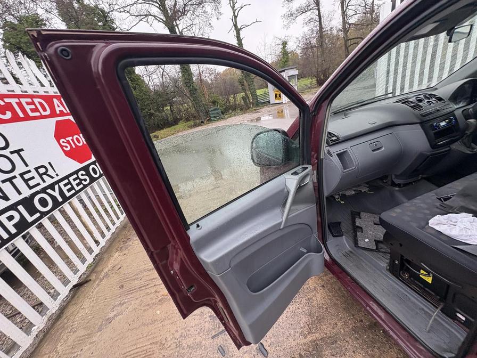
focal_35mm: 14
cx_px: 238
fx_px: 193
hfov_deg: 102.1
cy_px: 179
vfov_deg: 85.7
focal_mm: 2.22
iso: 250
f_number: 2.2
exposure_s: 1/81
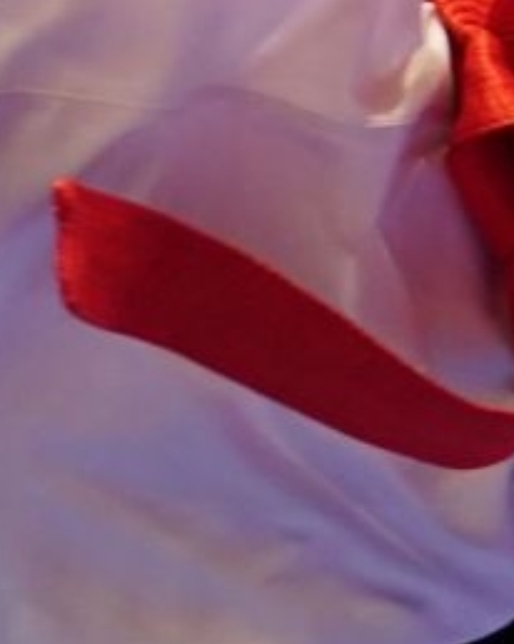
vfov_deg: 1.4
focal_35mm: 1344
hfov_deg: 1.1
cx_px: -524
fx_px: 25587
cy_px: -349
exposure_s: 1/1000
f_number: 2.8
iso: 1600
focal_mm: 137
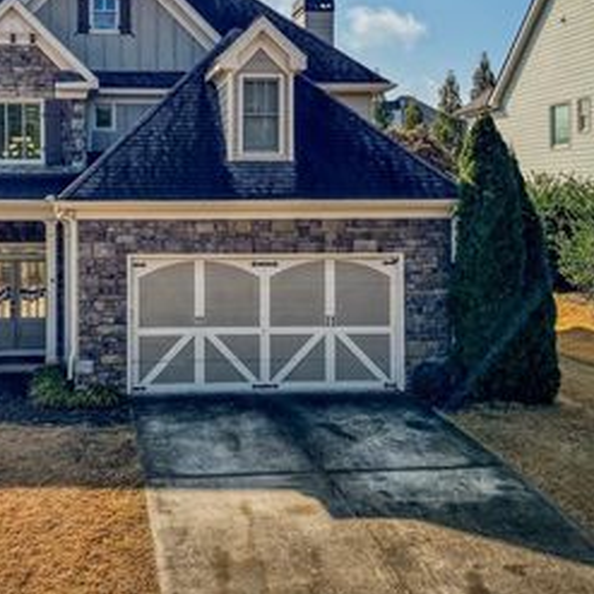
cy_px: 210
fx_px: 835
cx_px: 123
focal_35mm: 43
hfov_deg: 37.8
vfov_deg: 38.8
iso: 210
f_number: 1.8
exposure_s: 1/8000
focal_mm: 8.67
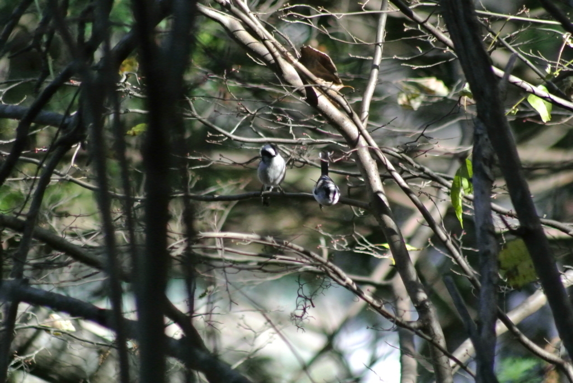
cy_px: 192
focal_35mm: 729
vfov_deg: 1.9
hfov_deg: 2.8
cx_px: 286
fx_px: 11615
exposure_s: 1/2500
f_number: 5.6
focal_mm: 270
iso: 3200
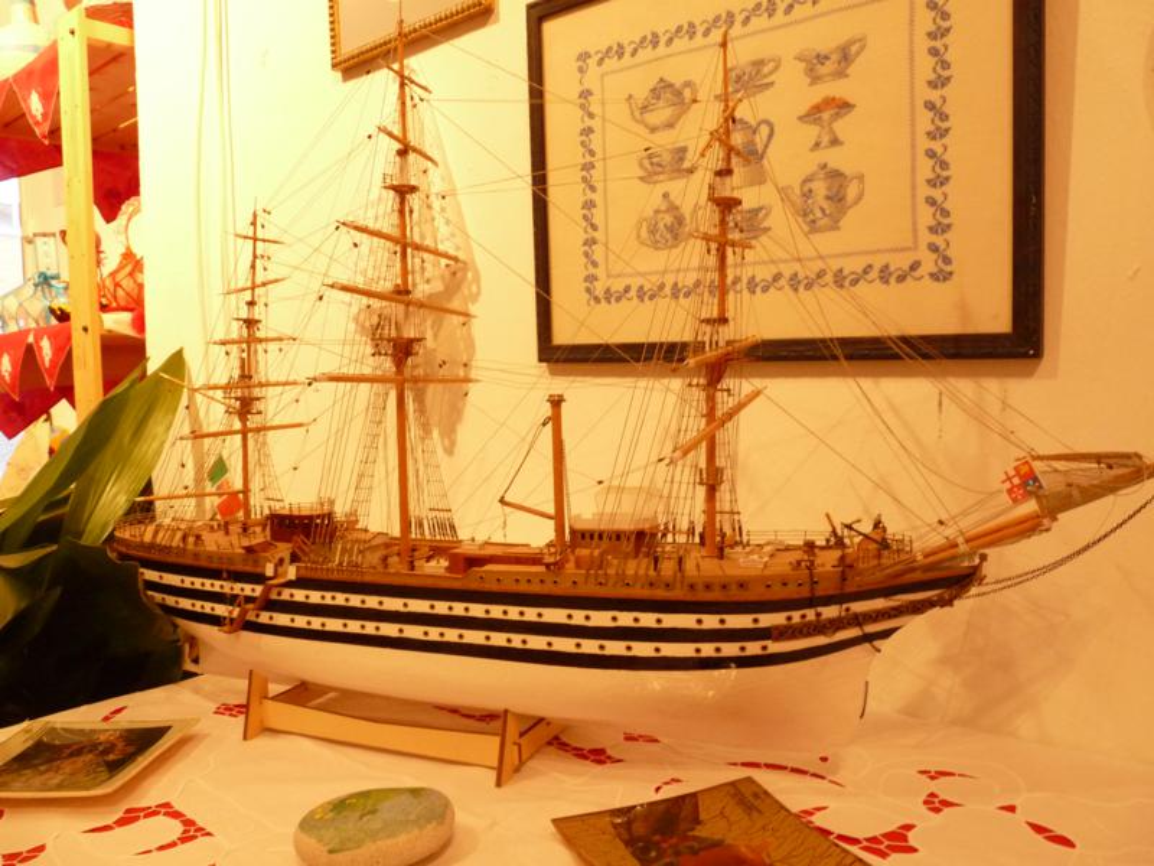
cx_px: 577
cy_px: 433
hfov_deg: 65.3
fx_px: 900
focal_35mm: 27
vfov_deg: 51.4
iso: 400
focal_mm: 4.8
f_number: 3.2
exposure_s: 1/20
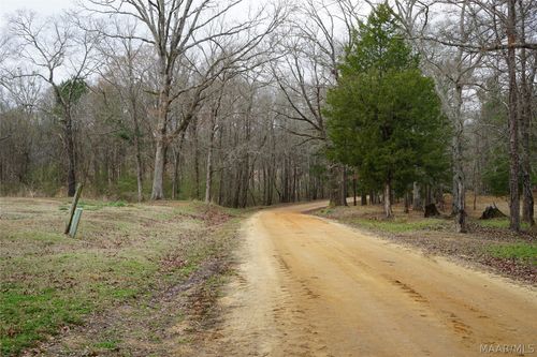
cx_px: 268
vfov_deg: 31.9
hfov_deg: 46.4
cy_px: 178
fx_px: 626
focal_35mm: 42
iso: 100
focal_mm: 42
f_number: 8
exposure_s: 1/100
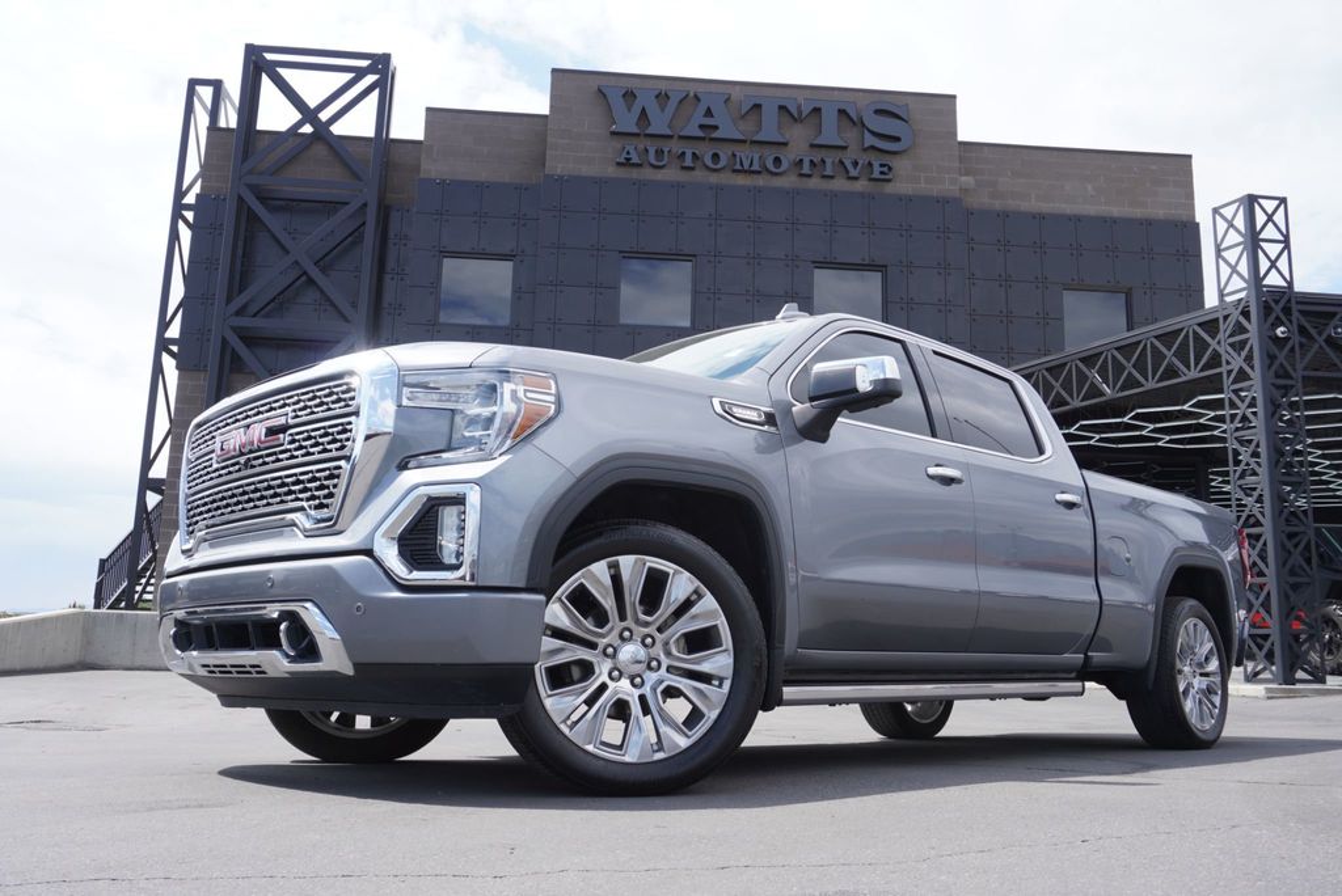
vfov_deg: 41.8
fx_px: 1175
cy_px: 448
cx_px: 671
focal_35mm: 32
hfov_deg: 59.5
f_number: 7.1
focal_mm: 21
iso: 100
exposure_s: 1/200
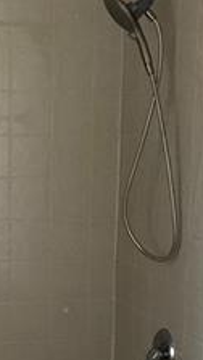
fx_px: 1001
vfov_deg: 19.9
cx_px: 16
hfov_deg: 11.5
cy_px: 333
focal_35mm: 105
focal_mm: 3.99
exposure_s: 1/40
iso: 25
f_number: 1.8
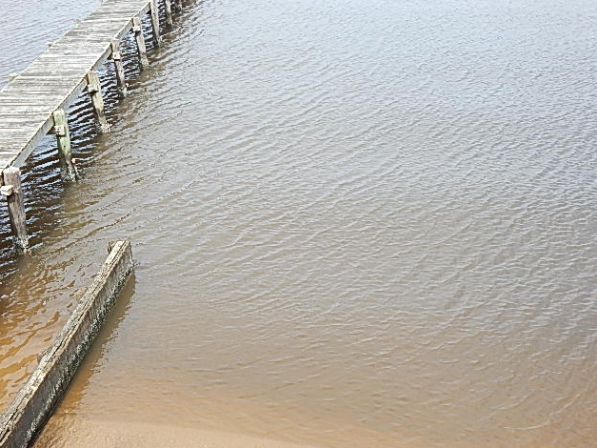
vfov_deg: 29.7
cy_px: 223
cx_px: 299
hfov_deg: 38.9
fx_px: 845
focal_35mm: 49
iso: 125
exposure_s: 1/400
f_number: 3.7
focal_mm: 8.6
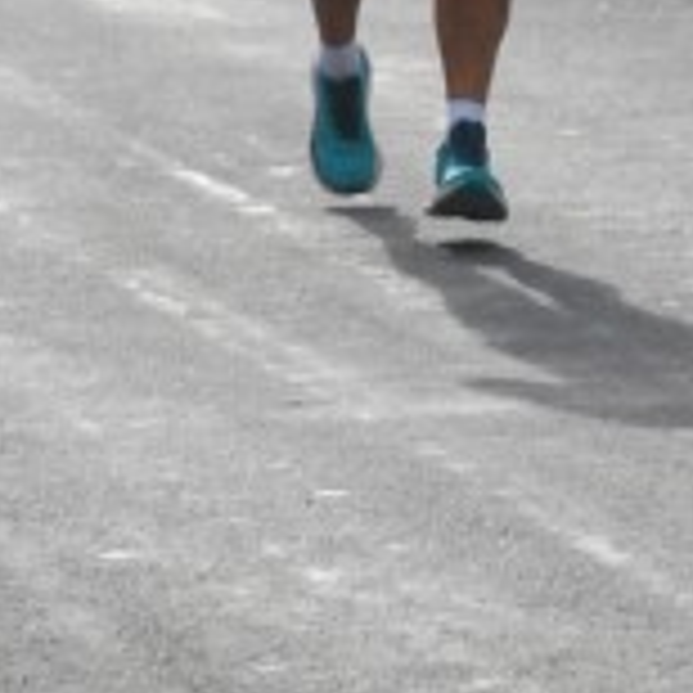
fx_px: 10170
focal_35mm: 449
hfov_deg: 3.9
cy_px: 112
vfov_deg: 3.9
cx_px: 848
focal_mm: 90
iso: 1000
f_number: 5.6
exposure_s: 1/1600
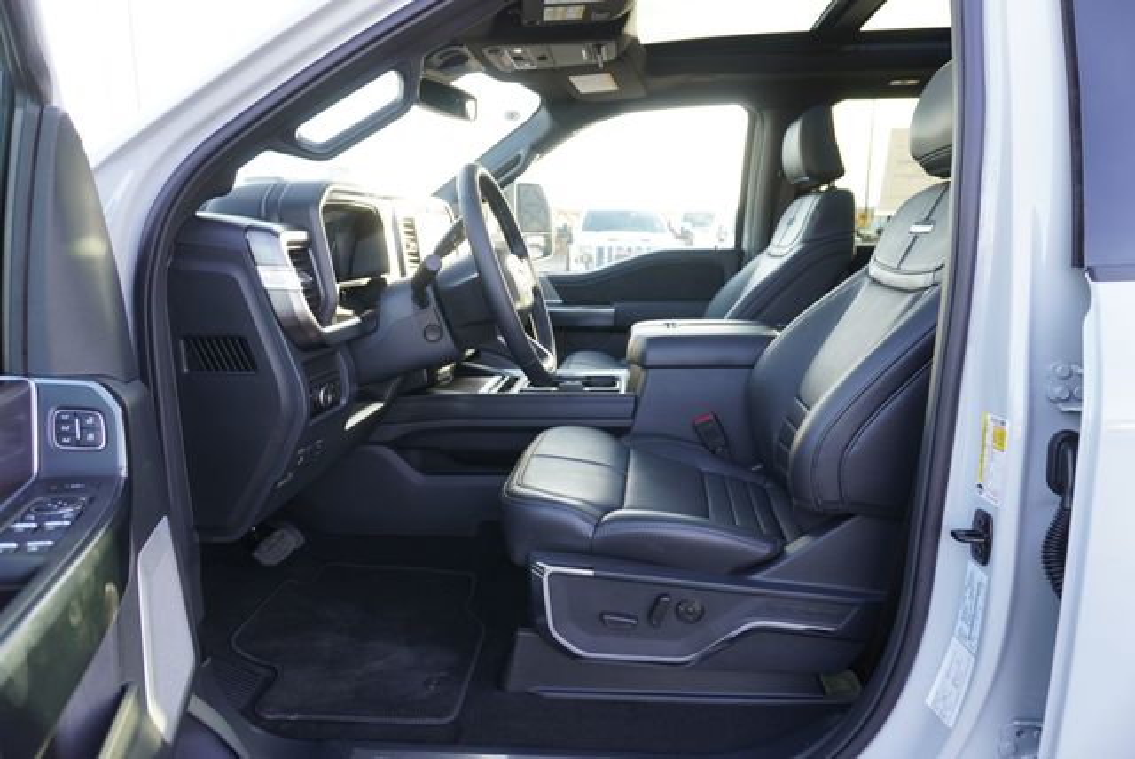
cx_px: 568
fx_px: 757
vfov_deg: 53.2
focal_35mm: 24
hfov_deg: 73.7
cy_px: 380
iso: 200
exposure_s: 1/60
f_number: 4
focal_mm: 16
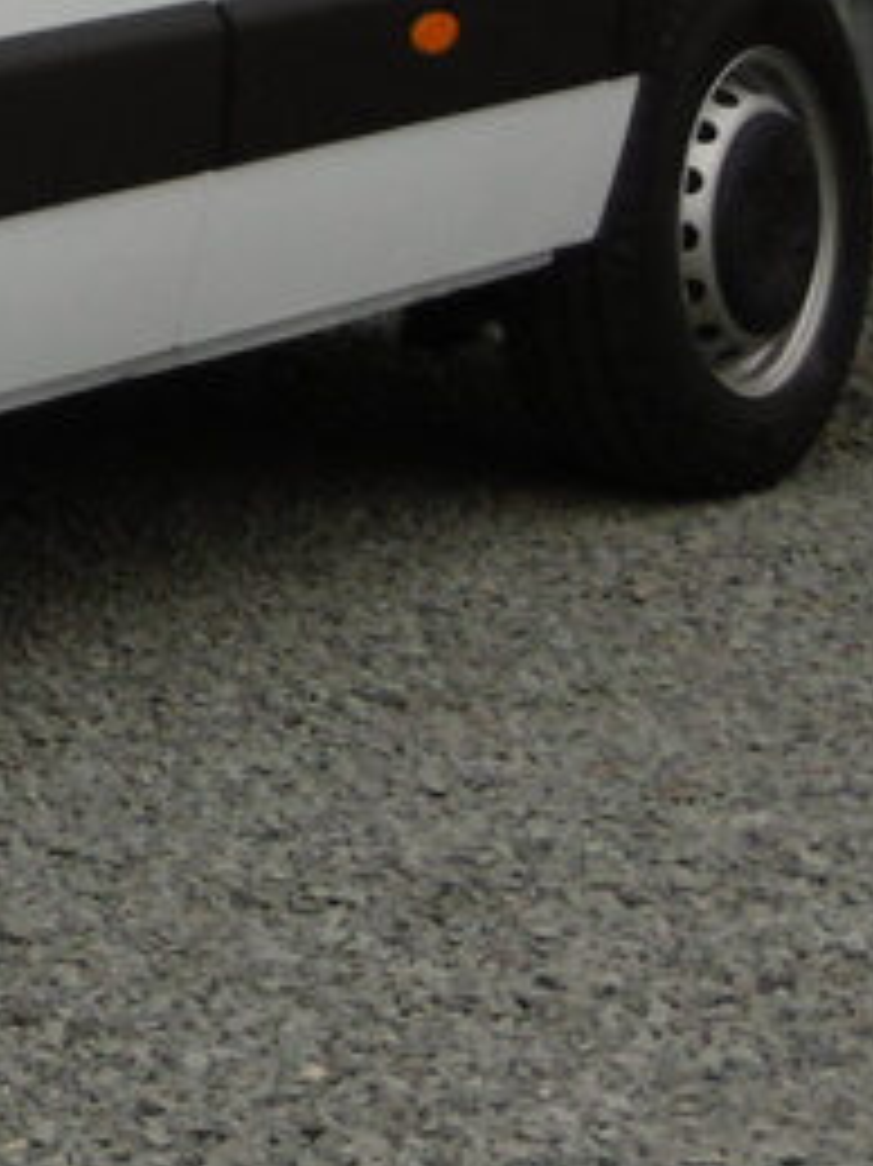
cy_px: -212
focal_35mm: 199
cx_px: -1269
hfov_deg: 7.0
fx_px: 6697
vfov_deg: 9.8
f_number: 3.8
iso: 100
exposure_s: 1/125
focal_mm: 7.7
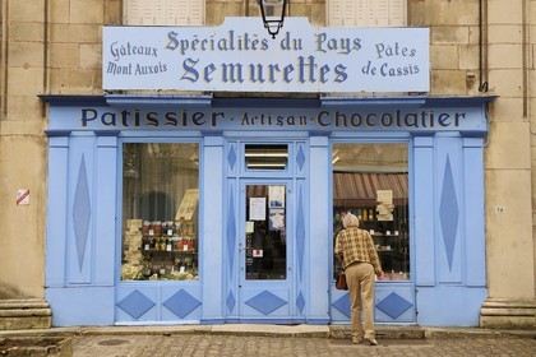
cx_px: 268
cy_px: 178
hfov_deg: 48.5
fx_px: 596
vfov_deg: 33.4
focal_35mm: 40
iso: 200
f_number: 8
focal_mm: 40
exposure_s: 1/160
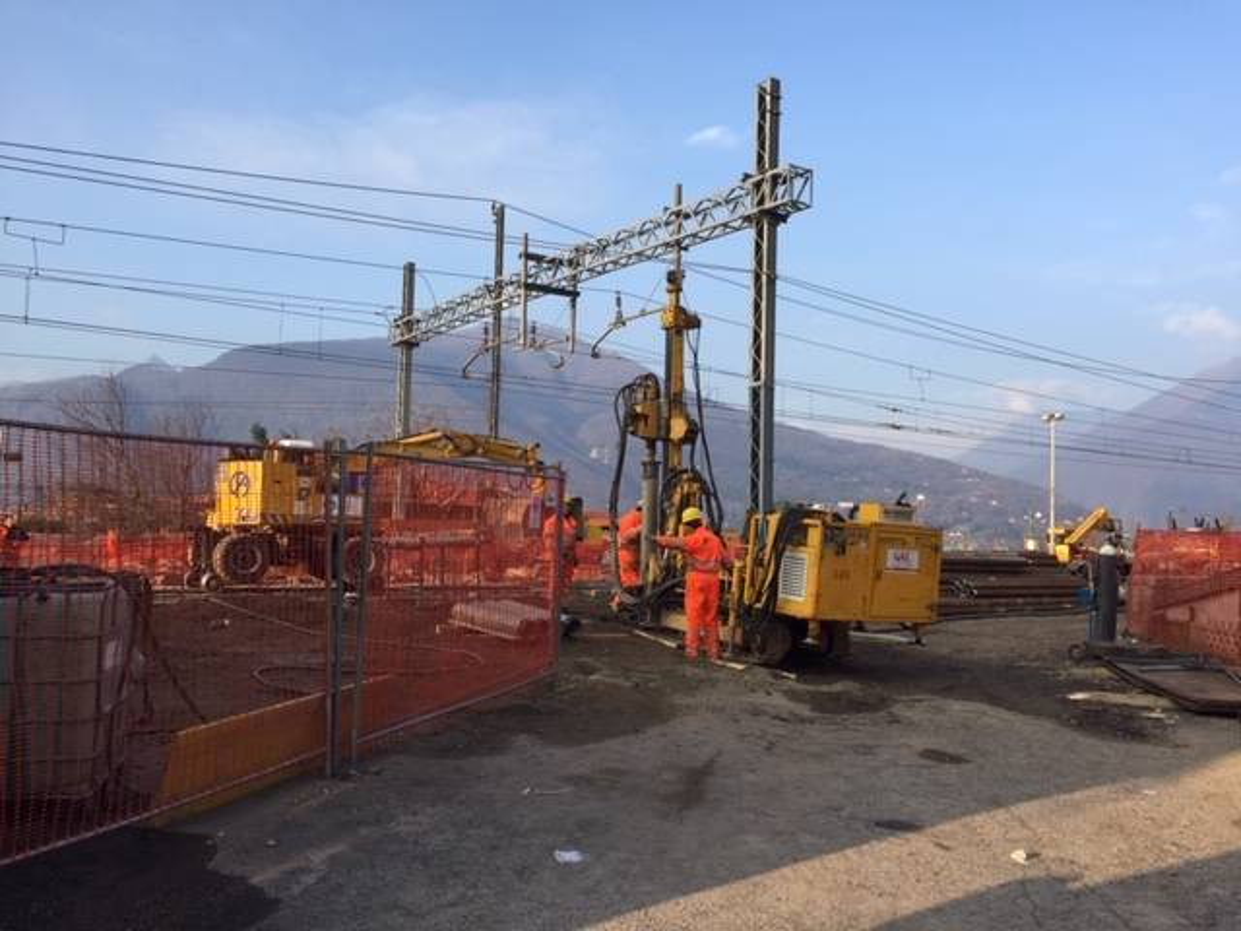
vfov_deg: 48.2
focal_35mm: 29
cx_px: 620
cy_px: 466
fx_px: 1040
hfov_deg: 61.7
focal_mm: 4.15
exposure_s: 1/618
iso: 32
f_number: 2.2
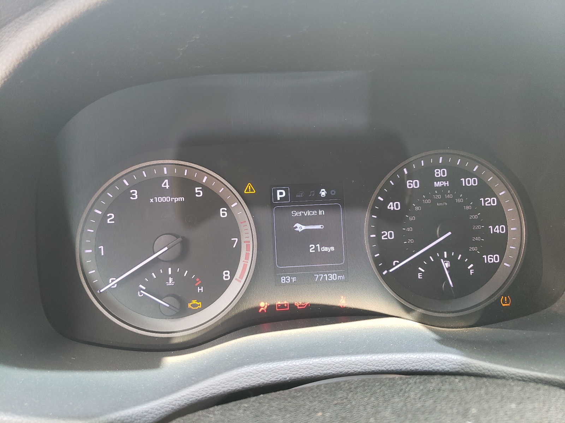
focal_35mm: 26
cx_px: 282
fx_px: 424
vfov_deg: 53.1
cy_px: 212
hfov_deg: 67.3
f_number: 1.5
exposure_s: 1/60.2
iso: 81
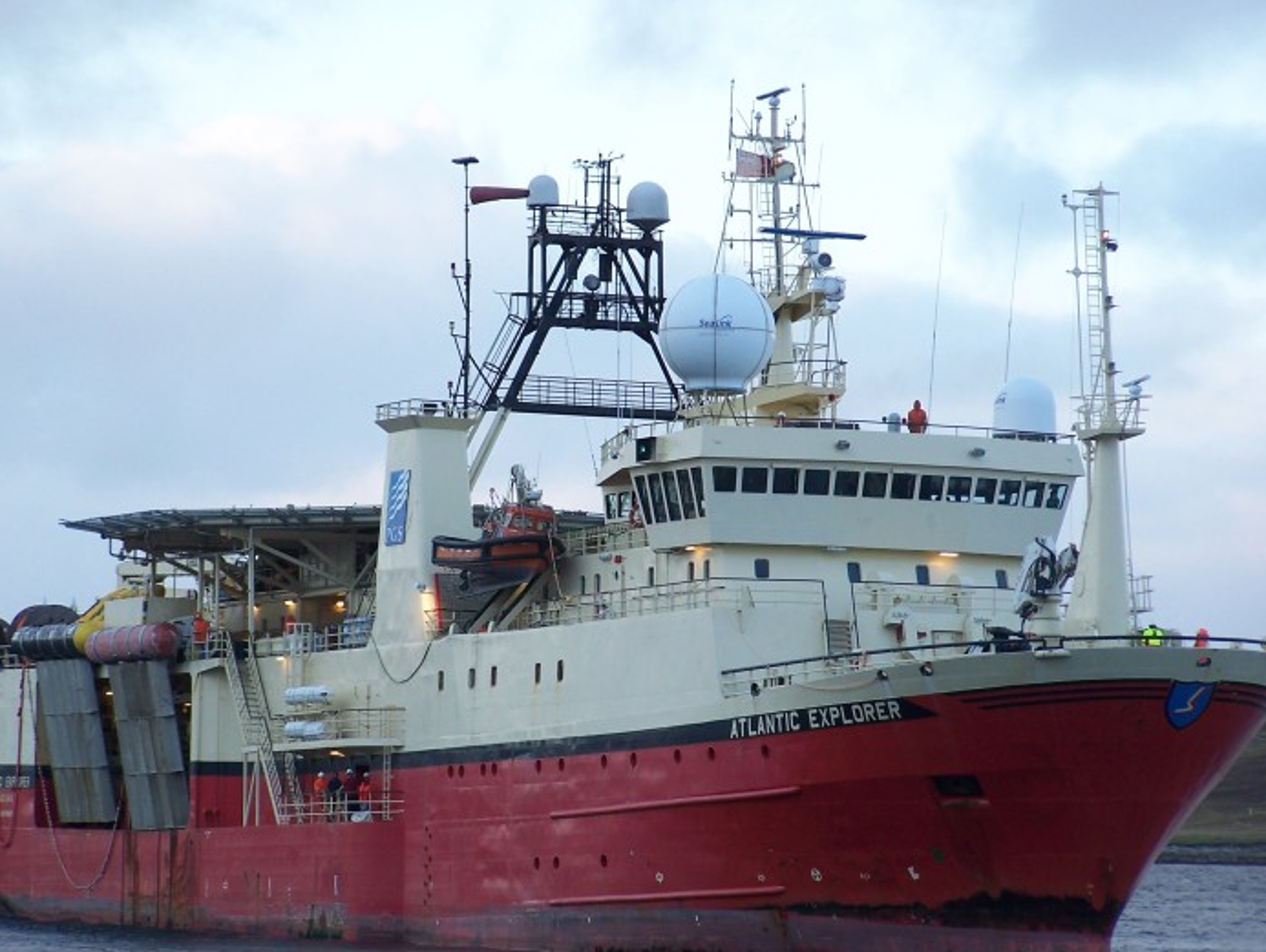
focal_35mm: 195
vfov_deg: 7.6
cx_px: 597
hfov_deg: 10.1
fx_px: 7138
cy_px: 481
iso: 80
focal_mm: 28
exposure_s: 1/125
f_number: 3.2
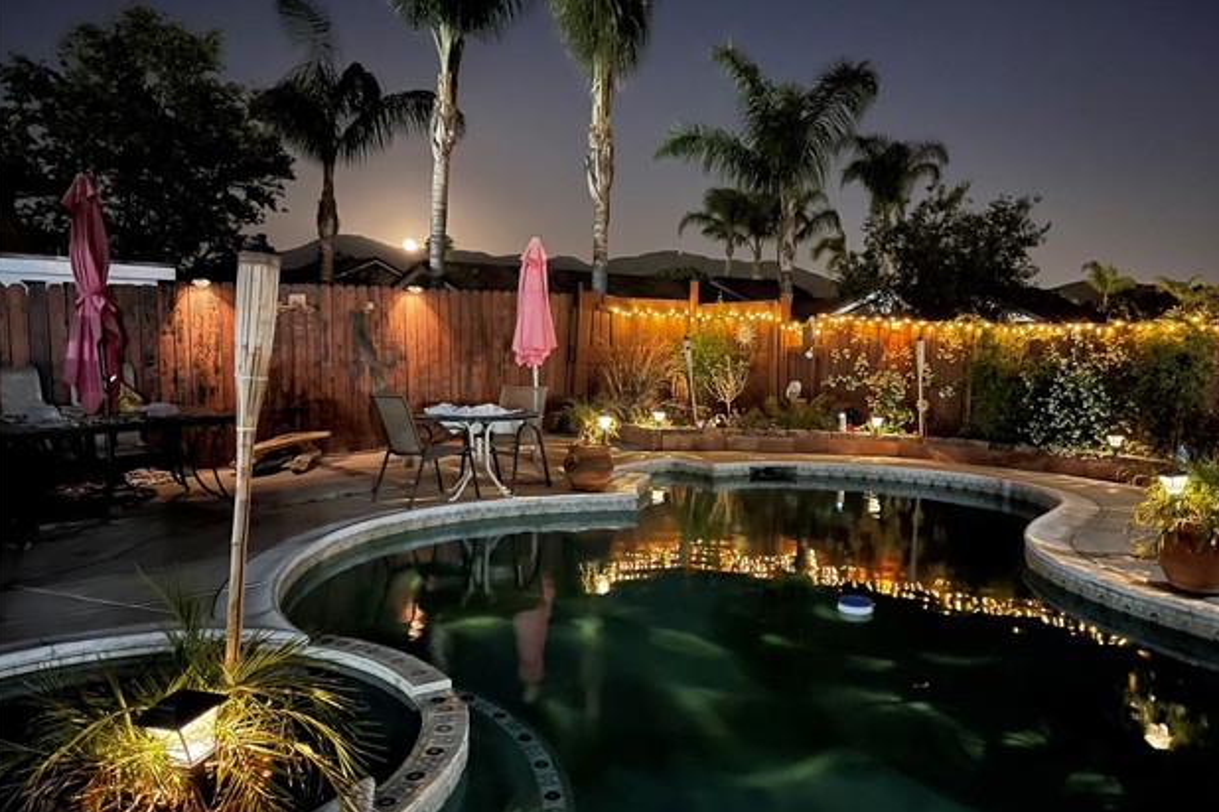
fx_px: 948
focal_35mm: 28
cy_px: 408
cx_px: 623
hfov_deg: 65.5
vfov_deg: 46.4
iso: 2500
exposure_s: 1/9
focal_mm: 5.1
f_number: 1.6
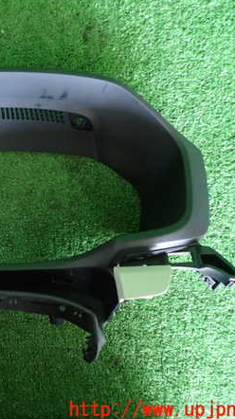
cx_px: -1
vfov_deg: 54.0
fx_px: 411
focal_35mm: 37
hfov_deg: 29.7
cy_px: 209
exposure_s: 1/30
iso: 640
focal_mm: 4.5
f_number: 2
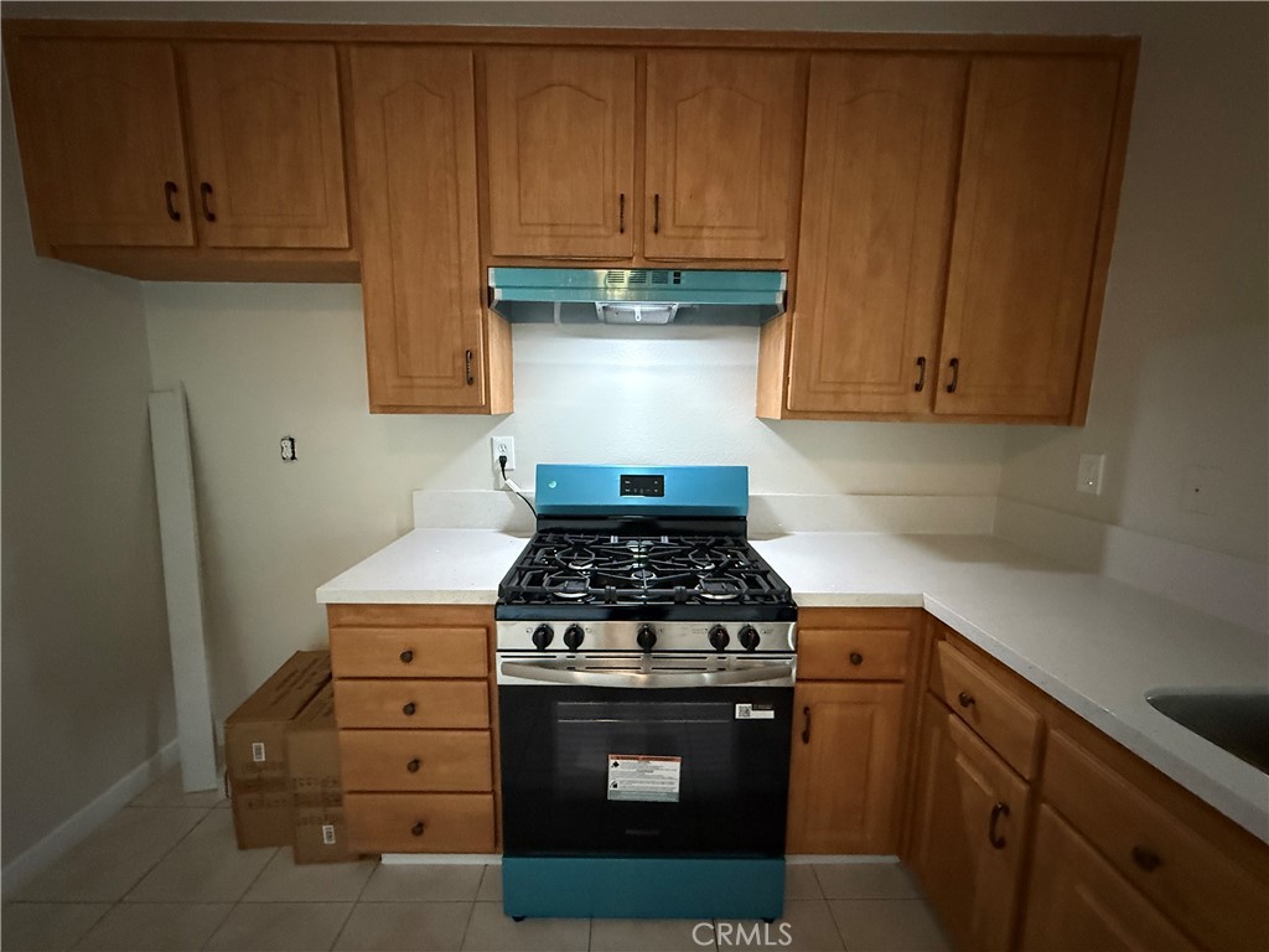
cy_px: 476
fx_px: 513
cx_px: 634
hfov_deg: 102.1
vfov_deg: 85.7
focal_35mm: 14
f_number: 2.2
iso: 1000
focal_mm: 2.22
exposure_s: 1/60
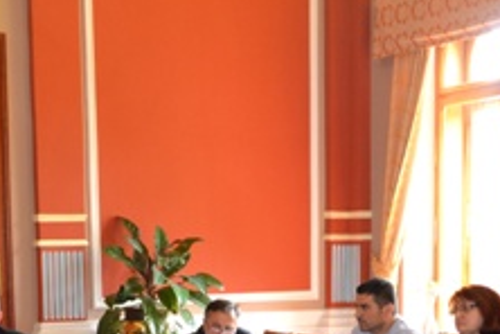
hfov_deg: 25.9
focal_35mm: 78
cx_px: 178
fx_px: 1083
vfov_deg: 16.8
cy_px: 396
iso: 720
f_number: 3.5
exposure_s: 1/60
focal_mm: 18
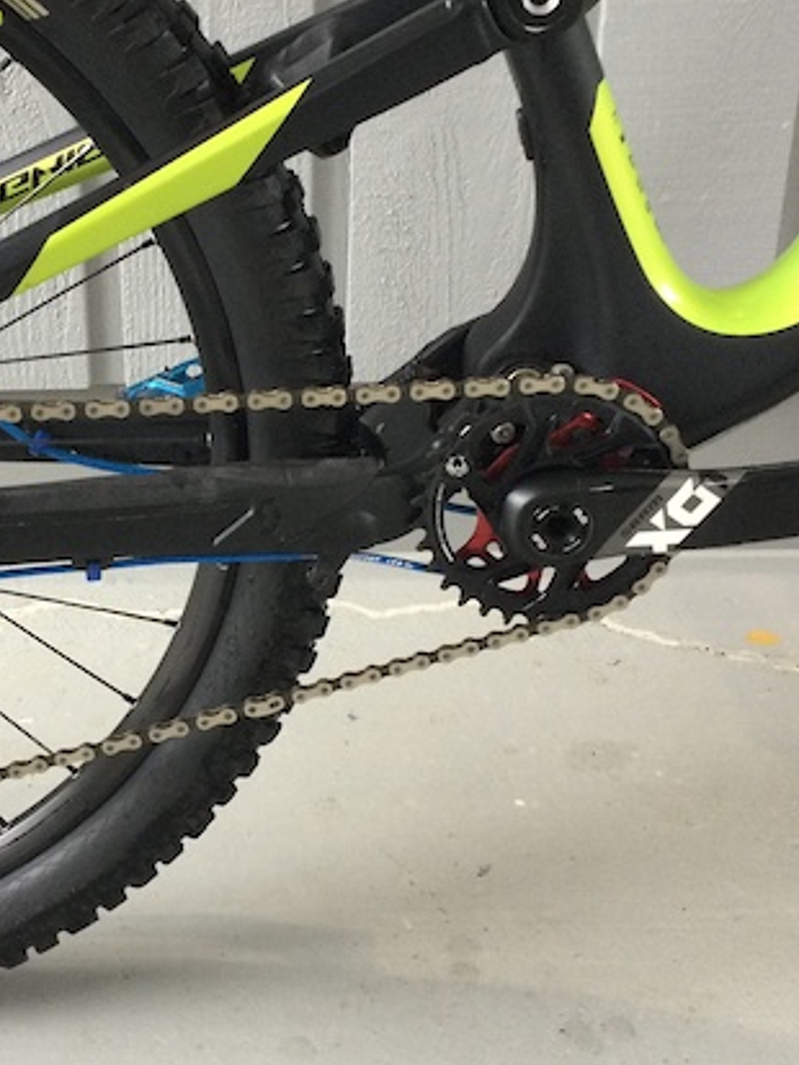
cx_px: 168
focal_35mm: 60
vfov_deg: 32.2
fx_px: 1846
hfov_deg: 24.1
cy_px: 490
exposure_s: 1/30
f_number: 2.4
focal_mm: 3.3
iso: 32
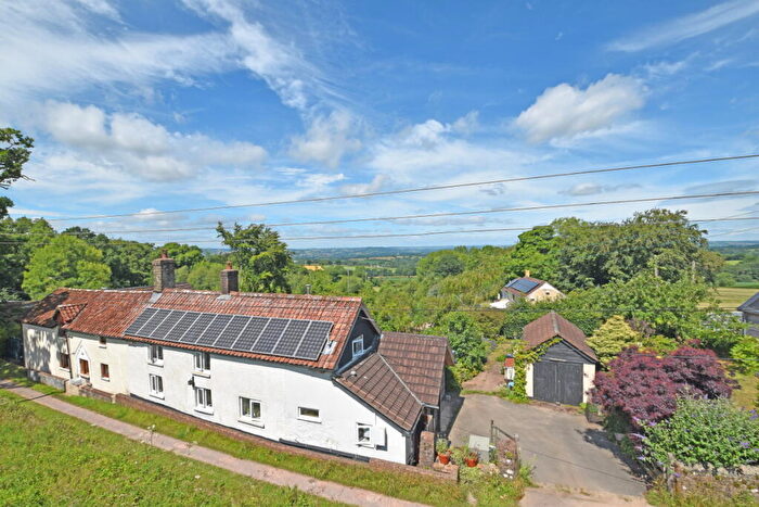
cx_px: 380
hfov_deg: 100.4
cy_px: 254
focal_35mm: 15
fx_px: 316
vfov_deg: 77.4
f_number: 8
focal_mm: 10
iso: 100
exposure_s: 1/250
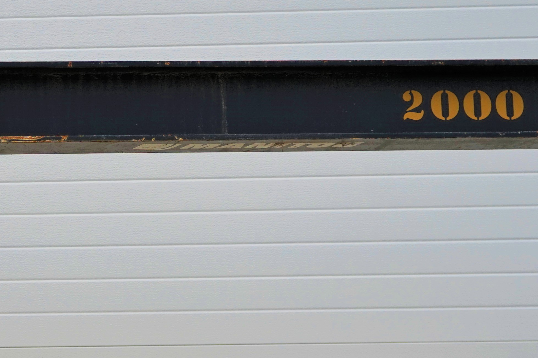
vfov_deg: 10.8
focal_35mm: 127
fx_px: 1898
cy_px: 180
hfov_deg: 15.8
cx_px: -17
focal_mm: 44
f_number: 4.5
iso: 320
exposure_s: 1/160
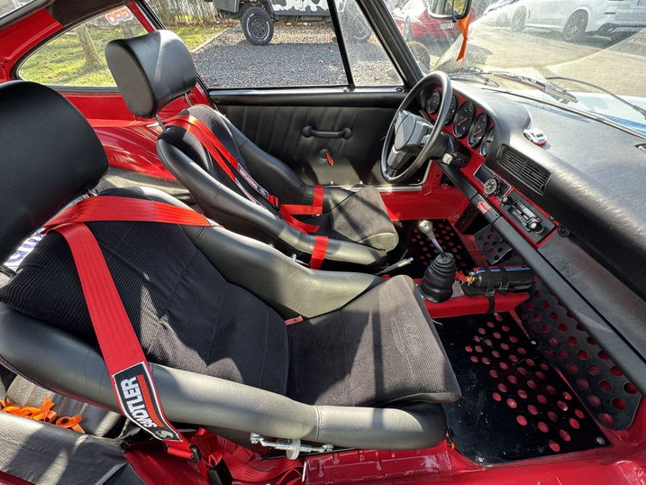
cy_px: 259
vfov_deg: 81.7
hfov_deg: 98.1
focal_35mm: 15
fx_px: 280
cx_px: 333
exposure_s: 1/99
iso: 80
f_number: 2.2
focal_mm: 2.22
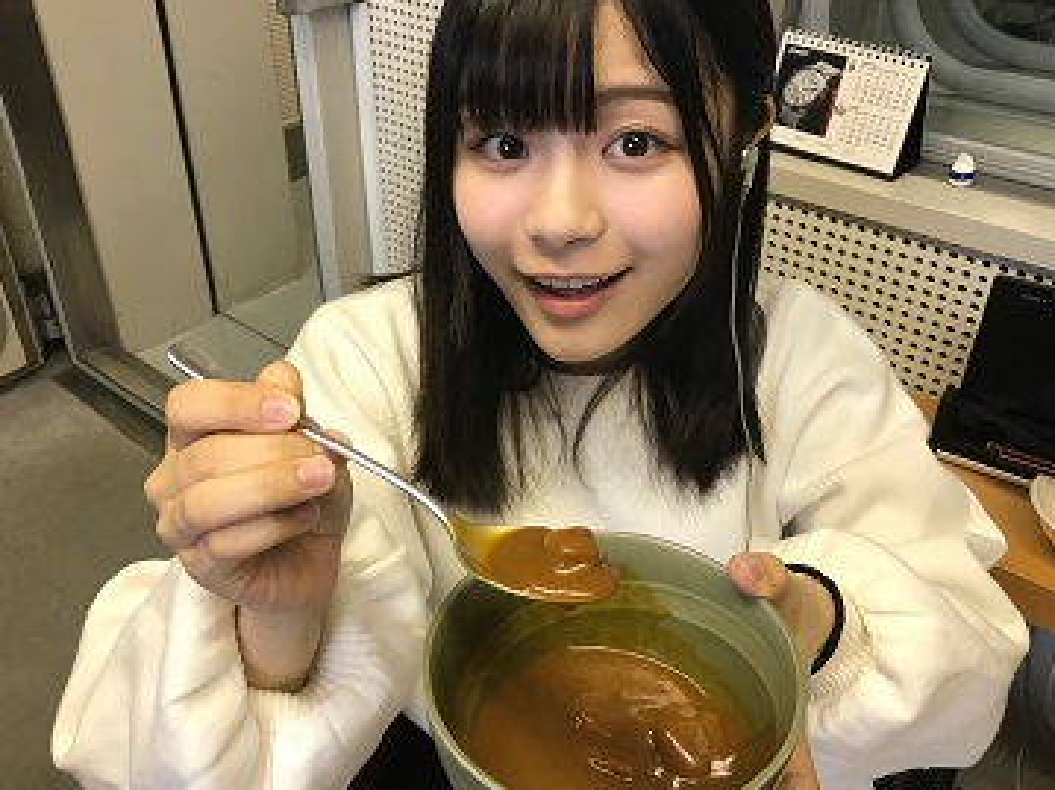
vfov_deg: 44.1
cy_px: 395
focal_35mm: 32
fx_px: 975
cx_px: 508
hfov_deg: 56.8
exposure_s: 1/25
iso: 32
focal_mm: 3.99
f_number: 1.8
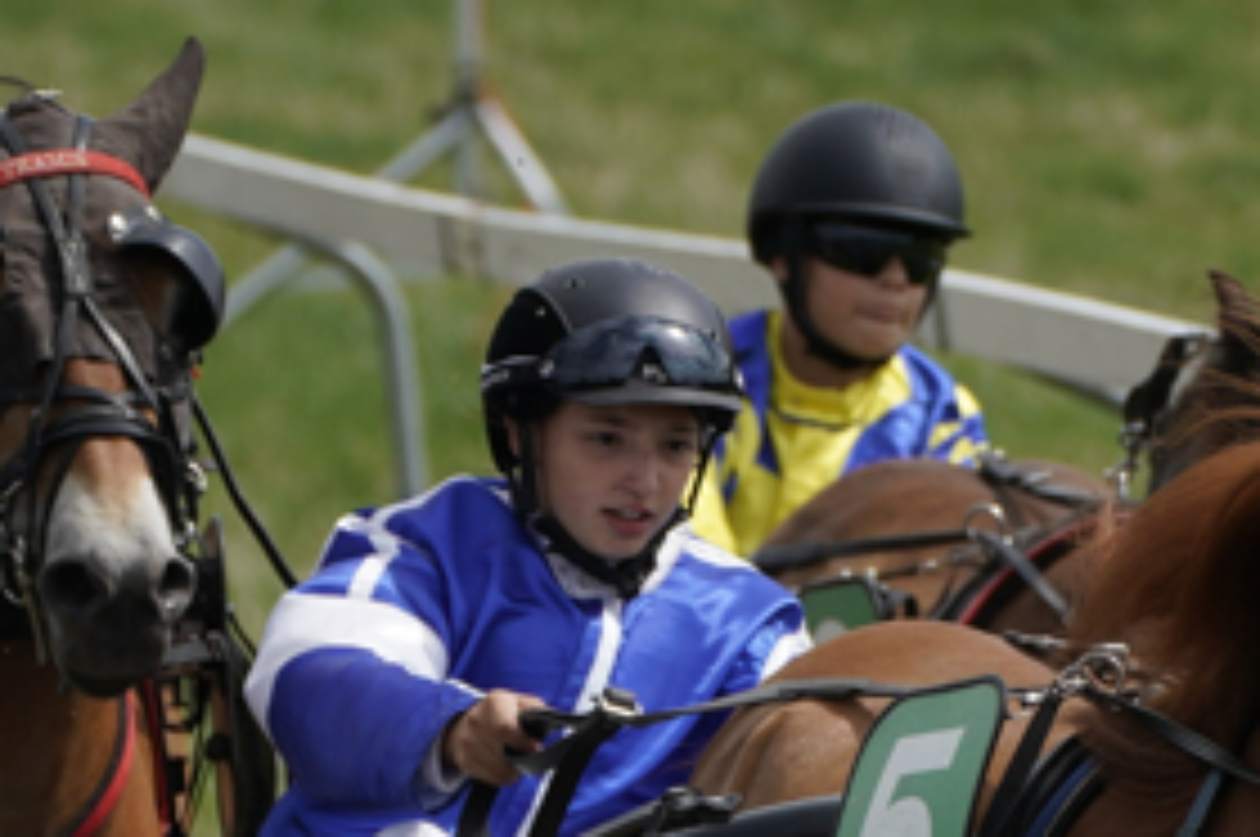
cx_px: 720
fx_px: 29995
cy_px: 688
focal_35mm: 858
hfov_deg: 2.4
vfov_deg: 1.6
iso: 200
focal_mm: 200
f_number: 5.6
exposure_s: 1/1600
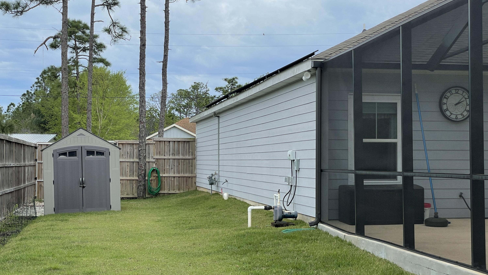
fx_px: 738
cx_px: 245
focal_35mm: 57
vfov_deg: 21.1
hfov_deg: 36.6
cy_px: 150
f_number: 2
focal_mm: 6
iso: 25
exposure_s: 1/639
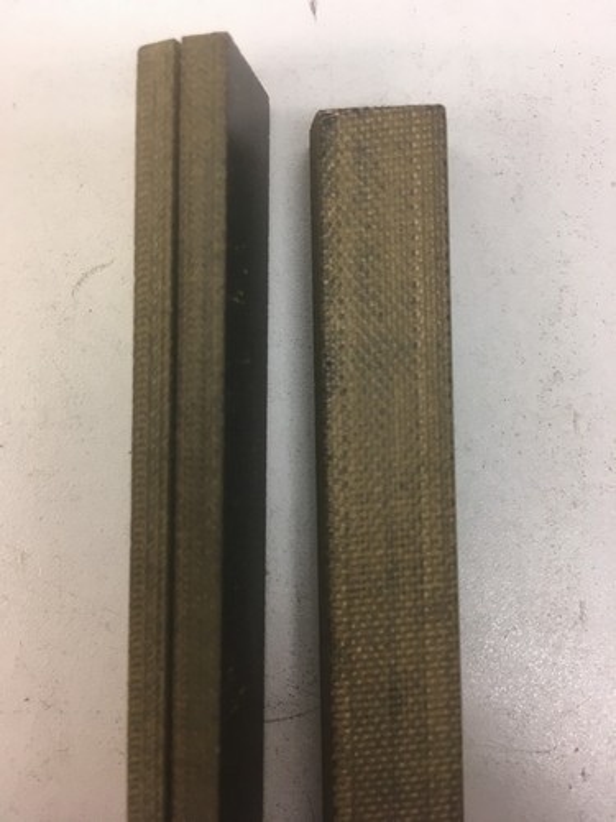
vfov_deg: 61.7
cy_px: 411
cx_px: 308
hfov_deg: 48.2
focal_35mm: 29
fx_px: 688
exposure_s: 1/33
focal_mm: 4.15
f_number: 2.2
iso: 32
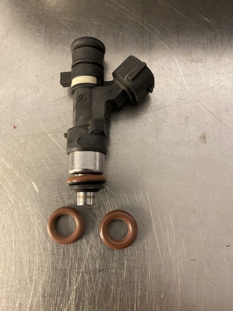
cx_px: 116
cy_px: 156
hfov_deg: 53.1
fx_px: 233
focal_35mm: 26
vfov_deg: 67.3
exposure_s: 1/50
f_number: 1.8
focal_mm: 4.25
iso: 400
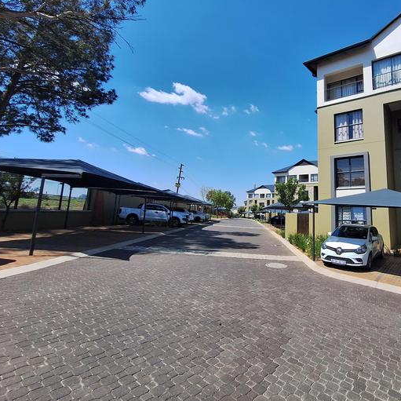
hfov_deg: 77.3
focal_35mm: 18
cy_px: 177
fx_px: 236
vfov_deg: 80.4
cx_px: 277
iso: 40
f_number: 2.2
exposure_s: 1/1364
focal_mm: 1.74
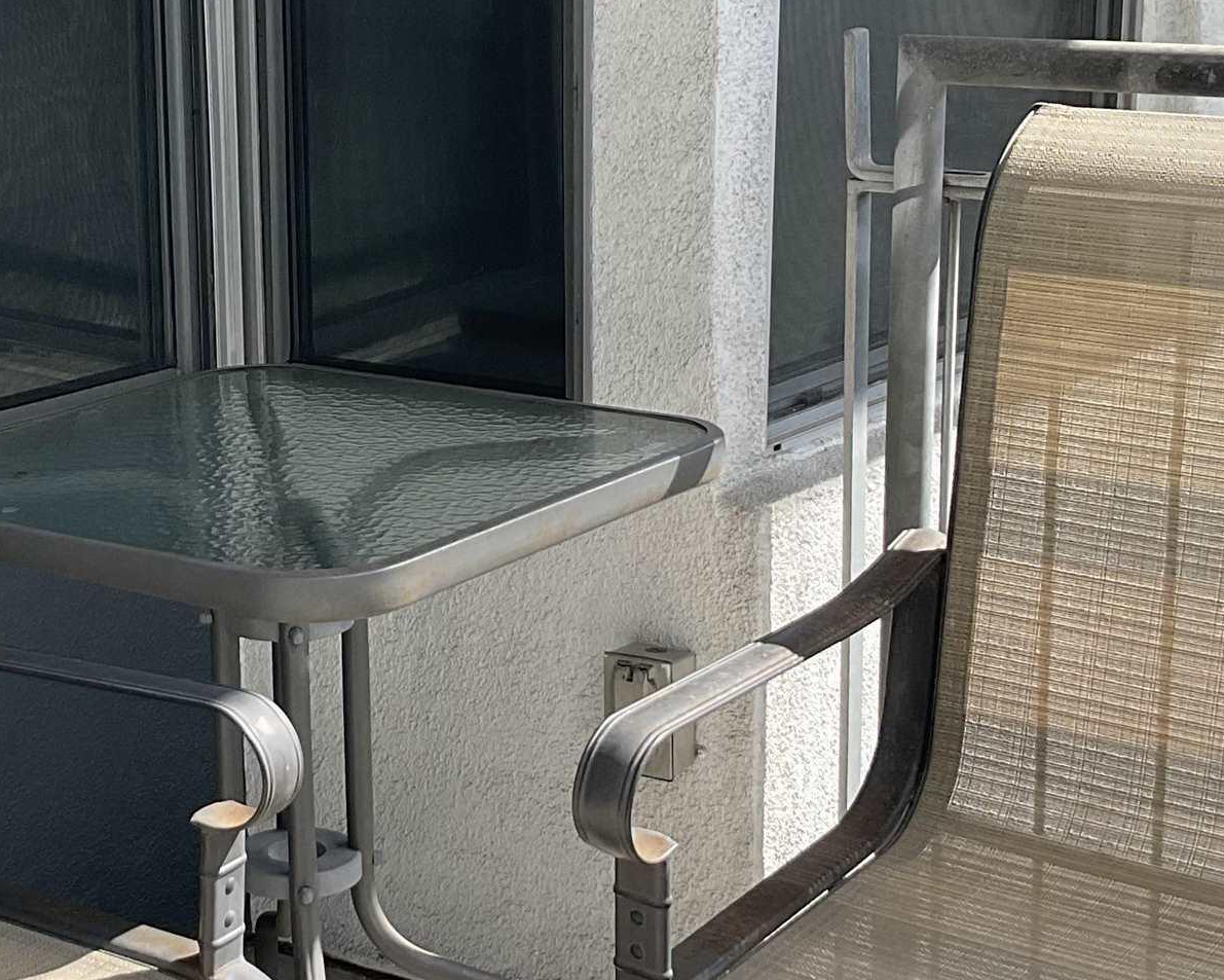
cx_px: 301
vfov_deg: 21.0
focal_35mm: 73
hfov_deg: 25.7
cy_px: 388
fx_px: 2645
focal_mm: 3
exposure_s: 1/657
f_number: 1.8
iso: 16
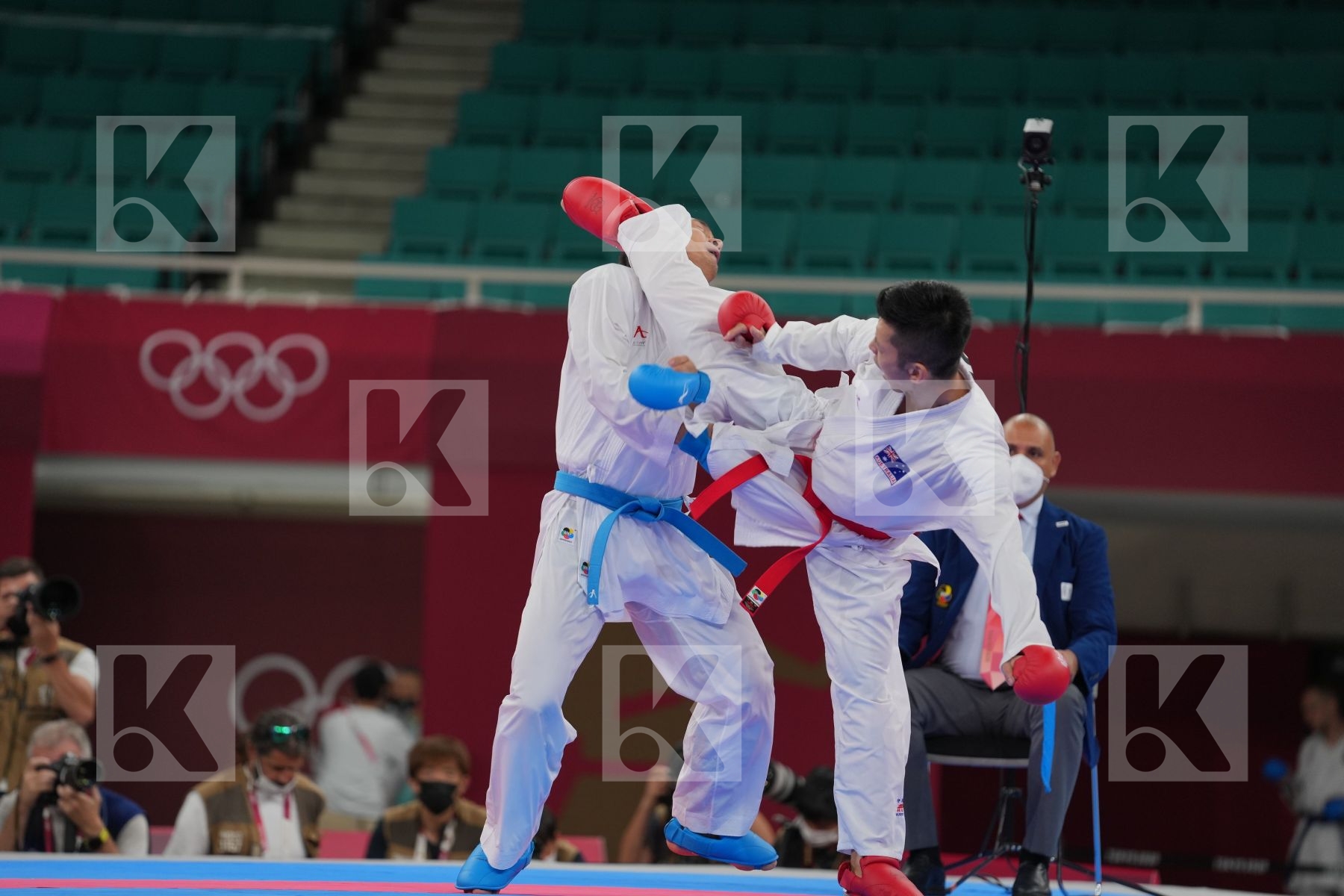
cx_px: 672
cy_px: 448
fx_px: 7466
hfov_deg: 10.3
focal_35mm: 200
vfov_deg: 6.9
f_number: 2.8
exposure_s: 1/1000
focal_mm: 200
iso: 500
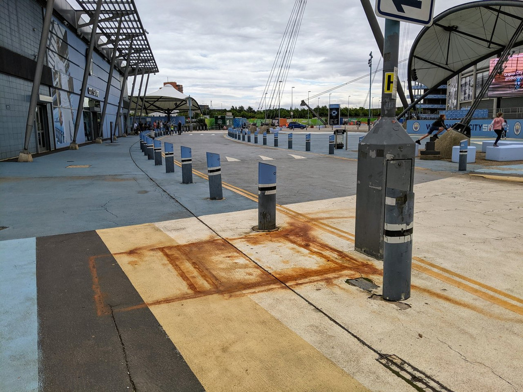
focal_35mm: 27
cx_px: 262
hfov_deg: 65.3
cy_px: 196
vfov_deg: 51.3
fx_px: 408
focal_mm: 4.44
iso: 57
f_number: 1.8
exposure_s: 1/2347
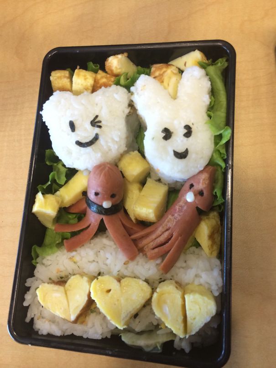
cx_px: 138
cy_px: 184
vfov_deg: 59.9
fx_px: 319
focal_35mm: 30
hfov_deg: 46.8
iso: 64
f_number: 2.2
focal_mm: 4.12
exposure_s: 1/30
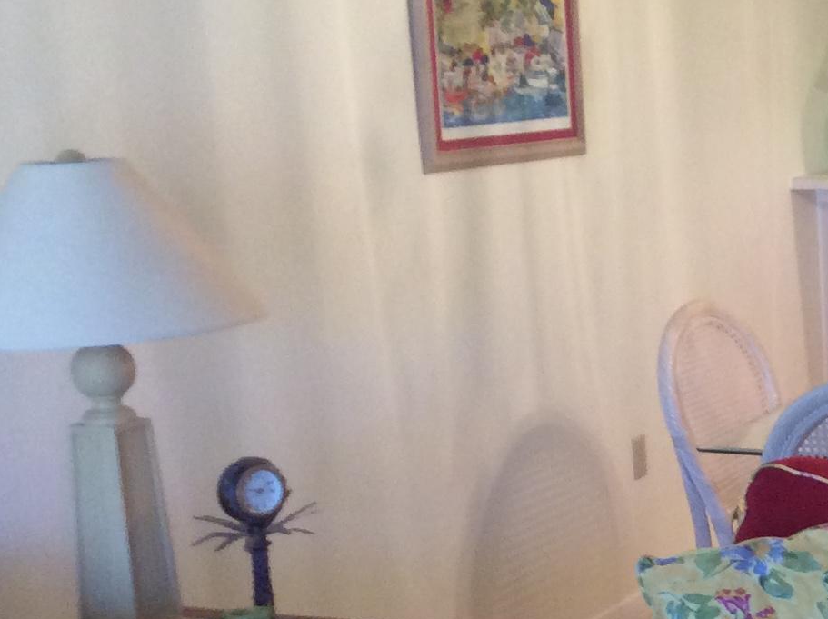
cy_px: 471
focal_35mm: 91
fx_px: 2174
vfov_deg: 16.1
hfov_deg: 20.1
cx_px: 1016
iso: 125
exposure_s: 1/25
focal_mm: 3.3
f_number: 2.4
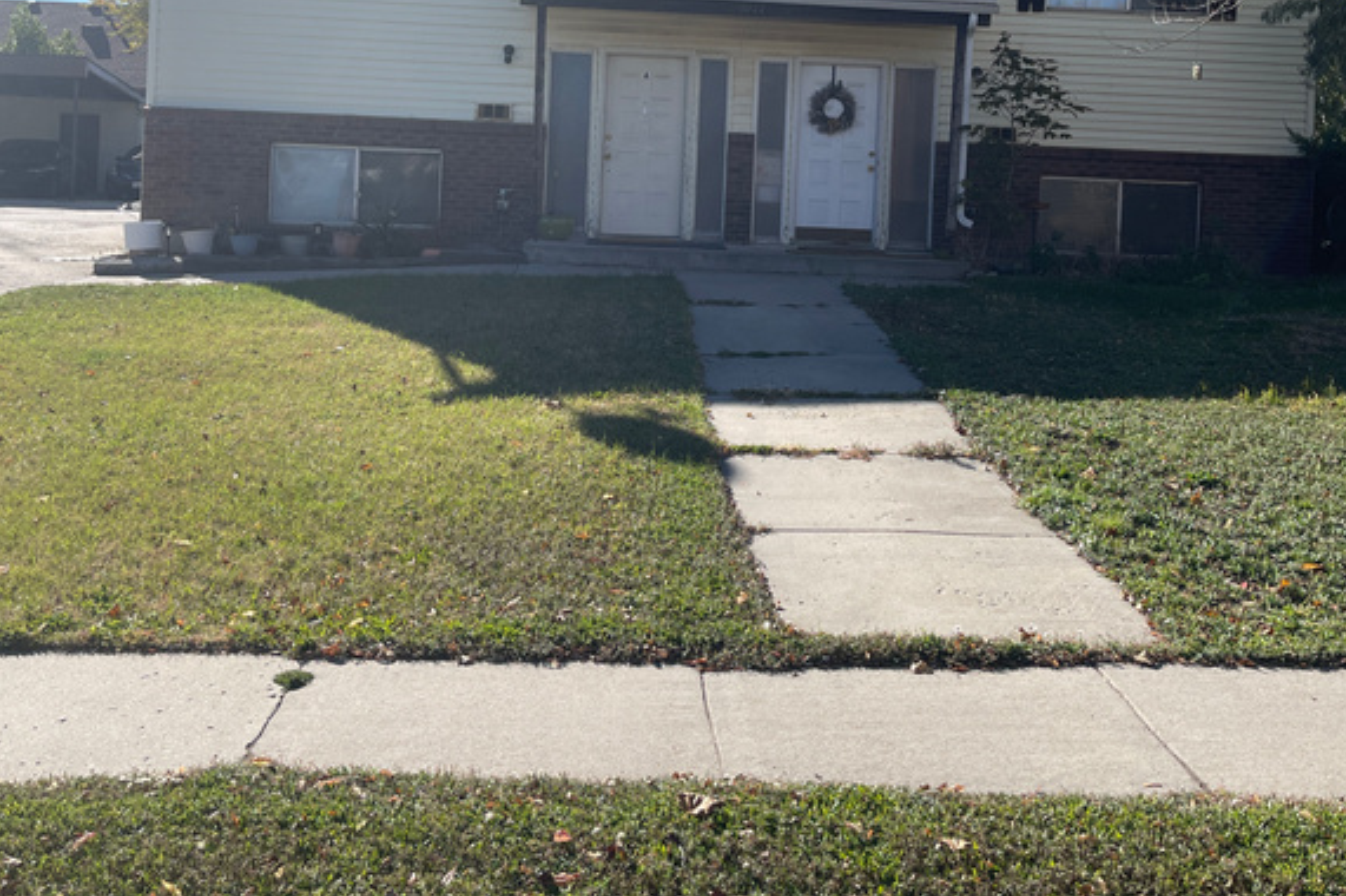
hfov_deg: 54.5
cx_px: 677
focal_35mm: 35
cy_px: 198
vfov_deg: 36.7
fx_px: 1308
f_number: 1.6
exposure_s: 1/3344
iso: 32
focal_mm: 5.1
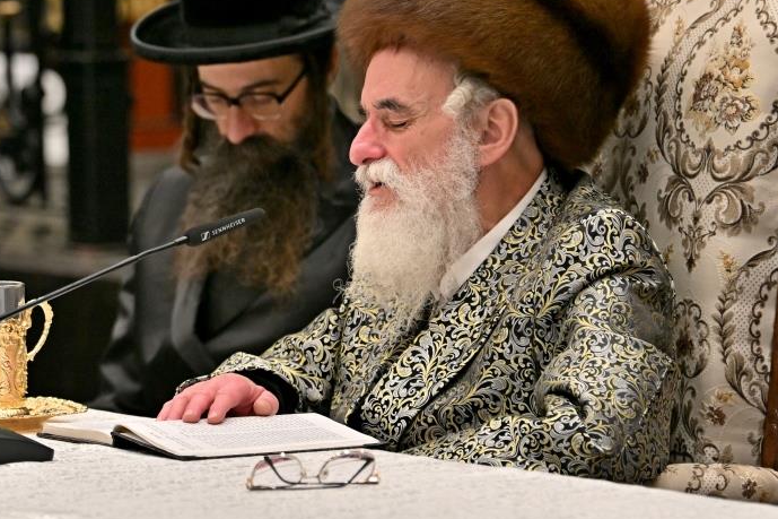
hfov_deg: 6.9
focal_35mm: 300
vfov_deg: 4.6
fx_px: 6481
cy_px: 188
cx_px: 326
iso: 400
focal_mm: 135
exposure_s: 1/800
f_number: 3.2
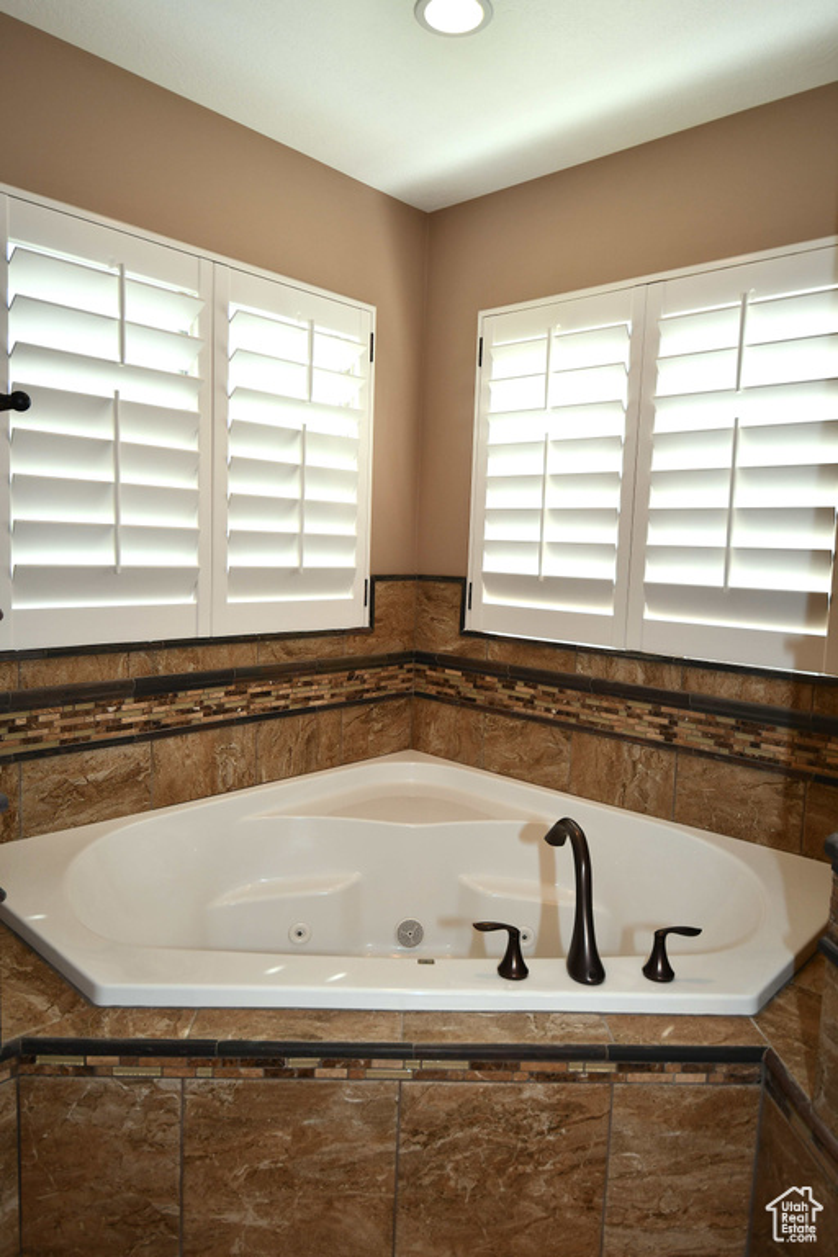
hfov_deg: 57.2
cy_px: 628
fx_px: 768
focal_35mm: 22
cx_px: 419
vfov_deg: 78.6
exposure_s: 1/60
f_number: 4
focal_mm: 15
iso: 220
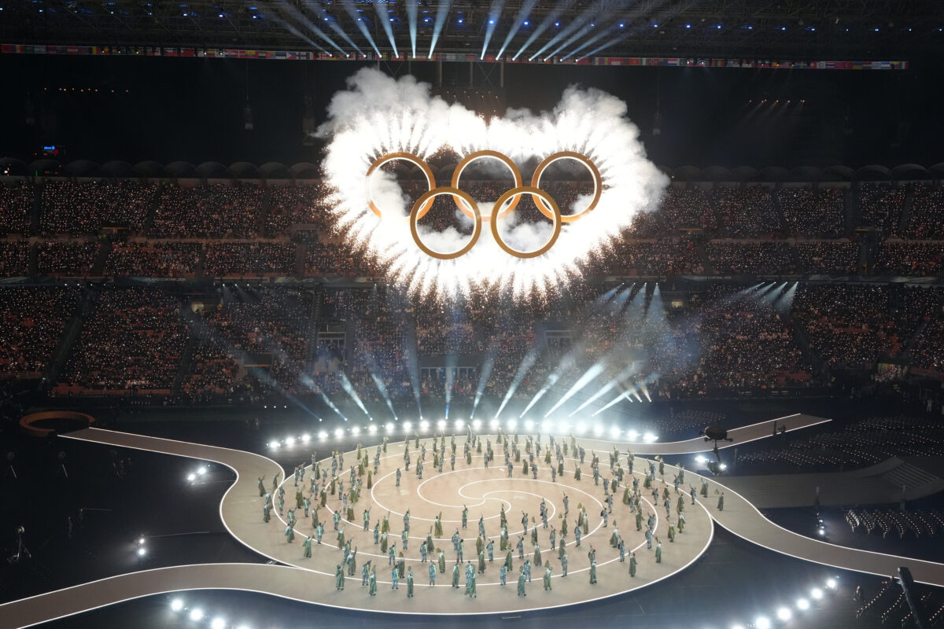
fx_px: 865
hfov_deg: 57.2
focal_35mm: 33
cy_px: 314
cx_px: 472
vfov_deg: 40.0
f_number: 4.5
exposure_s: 1/320
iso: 5000
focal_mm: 33
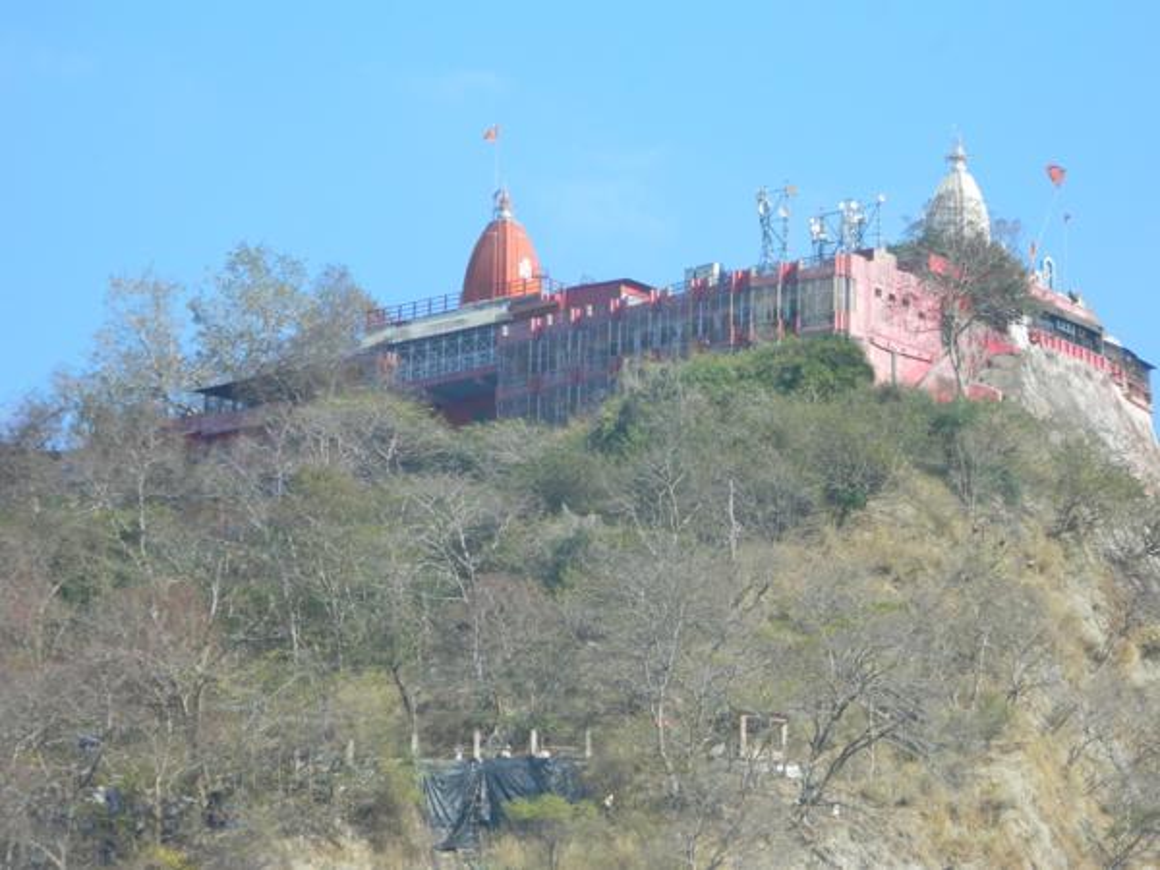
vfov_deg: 5.3
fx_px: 9316
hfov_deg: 7.1
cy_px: 435
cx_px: 580
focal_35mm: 278
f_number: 5.6
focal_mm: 50
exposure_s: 1/500
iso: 125
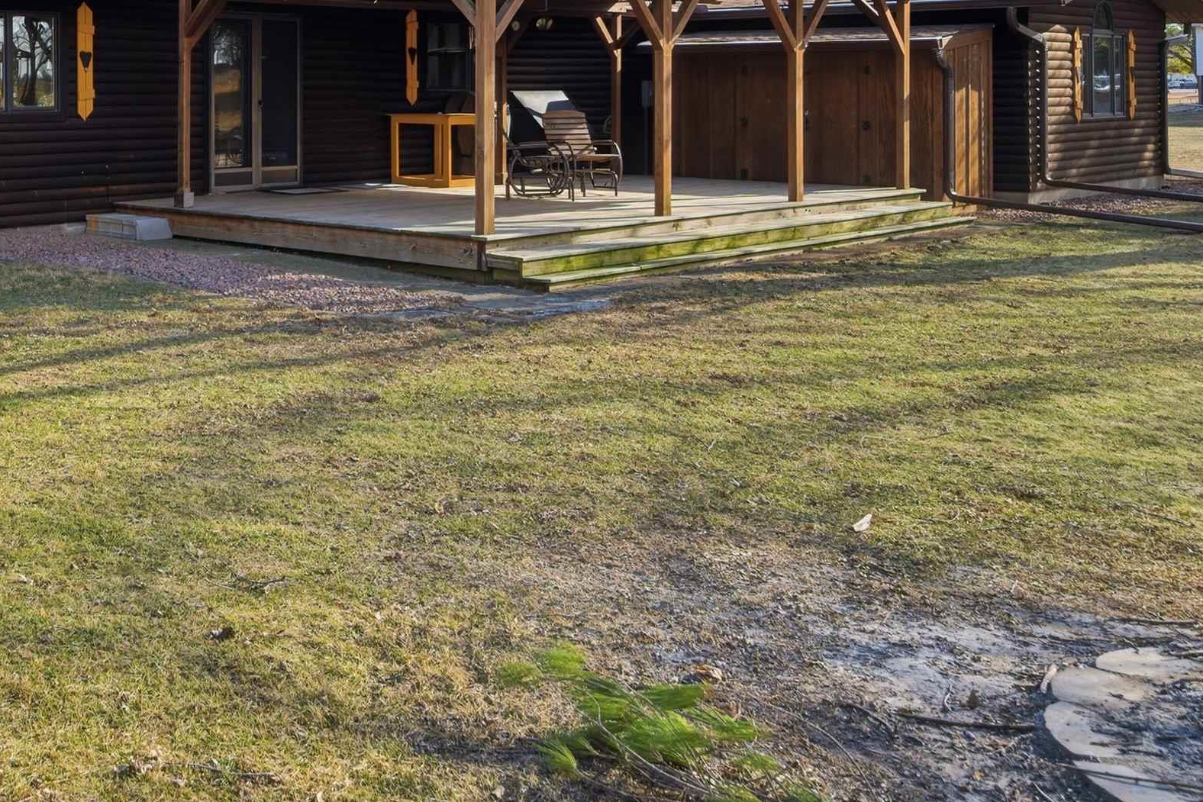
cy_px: 62
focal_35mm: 39
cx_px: 105
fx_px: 1303
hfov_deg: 44.7
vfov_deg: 32.3
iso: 100
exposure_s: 1/1250
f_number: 7.1
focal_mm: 20
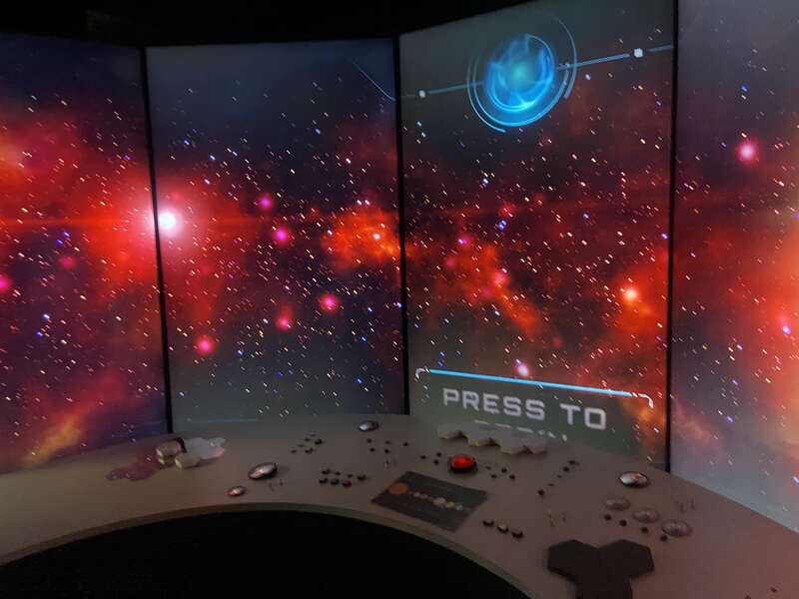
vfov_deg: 53.1
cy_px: 300
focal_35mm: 26
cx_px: 400
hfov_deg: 67.3
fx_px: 600
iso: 800
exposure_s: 1/30
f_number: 1.8
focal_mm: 4.25
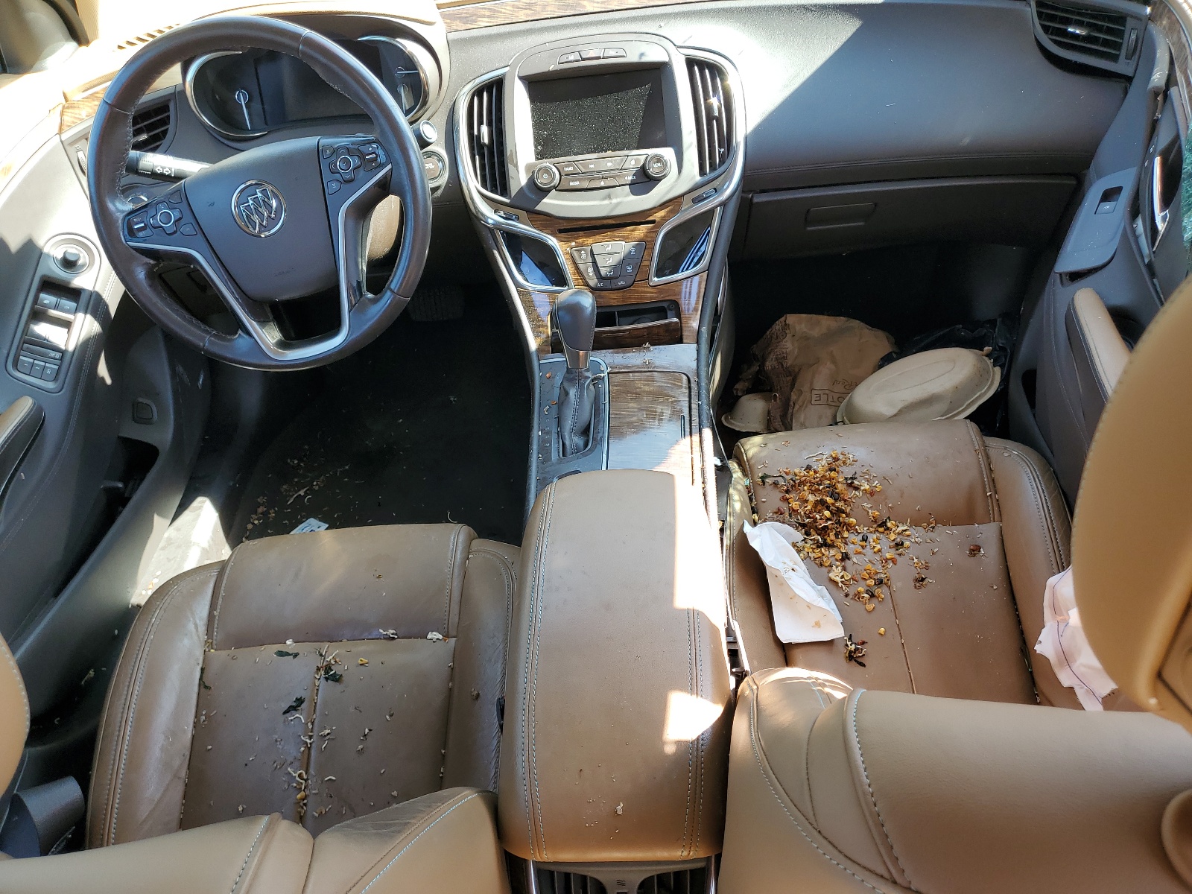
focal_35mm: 26
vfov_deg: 53.1
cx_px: 596
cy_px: 447
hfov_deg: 67.3
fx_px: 895
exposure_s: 1/156
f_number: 1.5
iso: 50
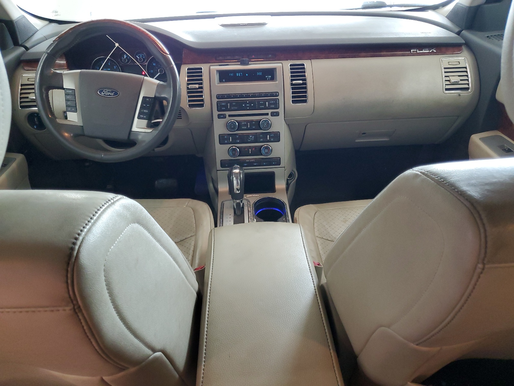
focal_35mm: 26
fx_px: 386
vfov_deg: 53.1
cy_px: 193
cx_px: 257
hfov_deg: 67.3
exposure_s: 1/60.2
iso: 206
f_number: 1.5
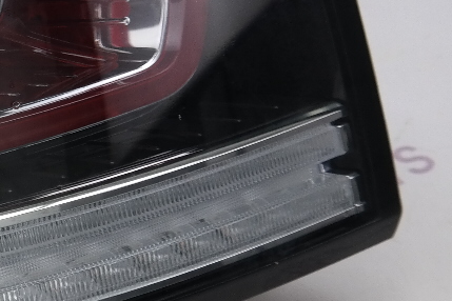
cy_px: 91
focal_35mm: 153
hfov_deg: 12.4
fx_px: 1921
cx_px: -320
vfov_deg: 9.0
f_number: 4
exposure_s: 1/100
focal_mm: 25
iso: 200
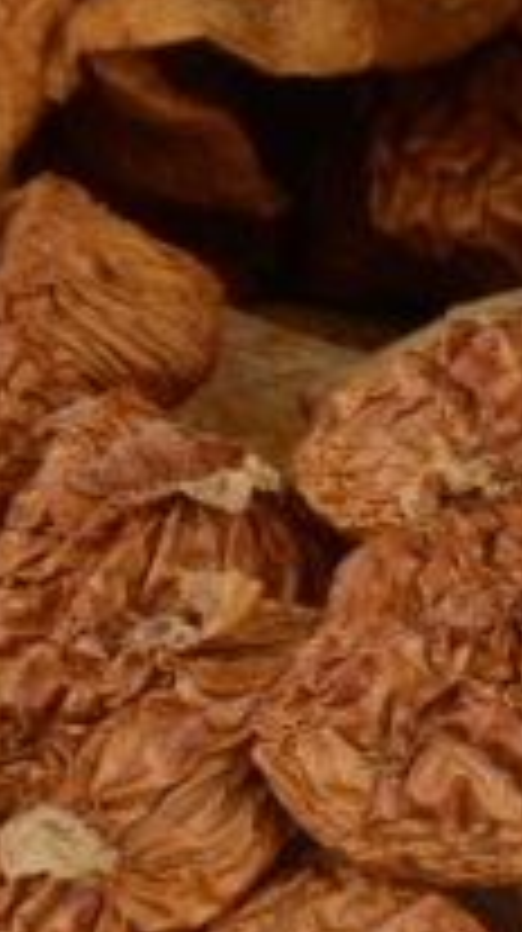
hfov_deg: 1.5
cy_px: 576
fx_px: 20102
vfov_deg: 2.7
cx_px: 1930
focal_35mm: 815
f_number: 22
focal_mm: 105
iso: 100
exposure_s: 1/200
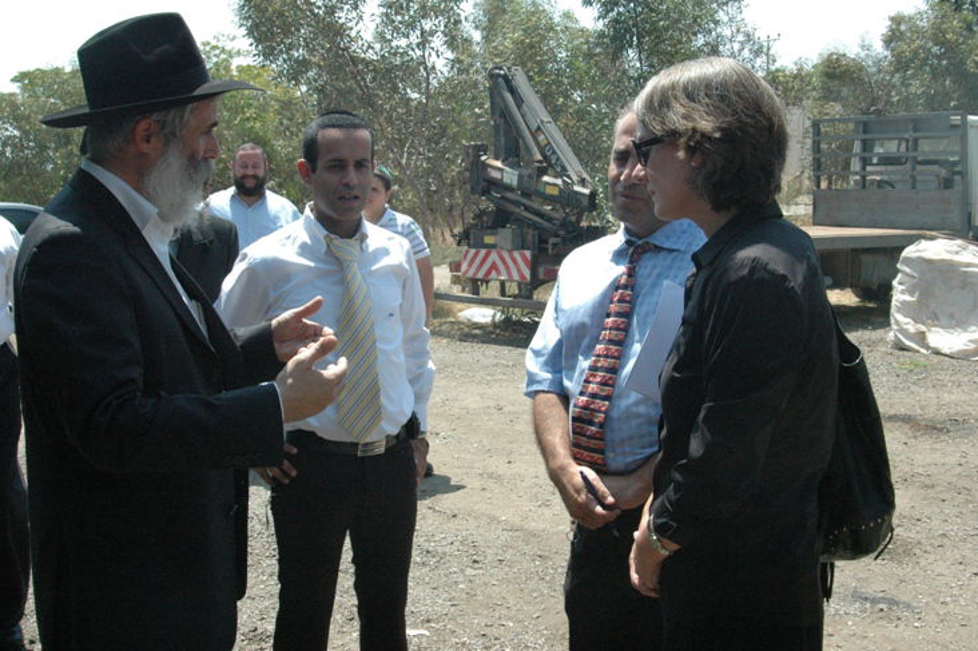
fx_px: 1291
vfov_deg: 28.3
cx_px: 480
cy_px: 301
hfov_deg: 41.5
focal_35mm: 48
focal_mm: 29
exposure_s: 1/640
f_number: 13
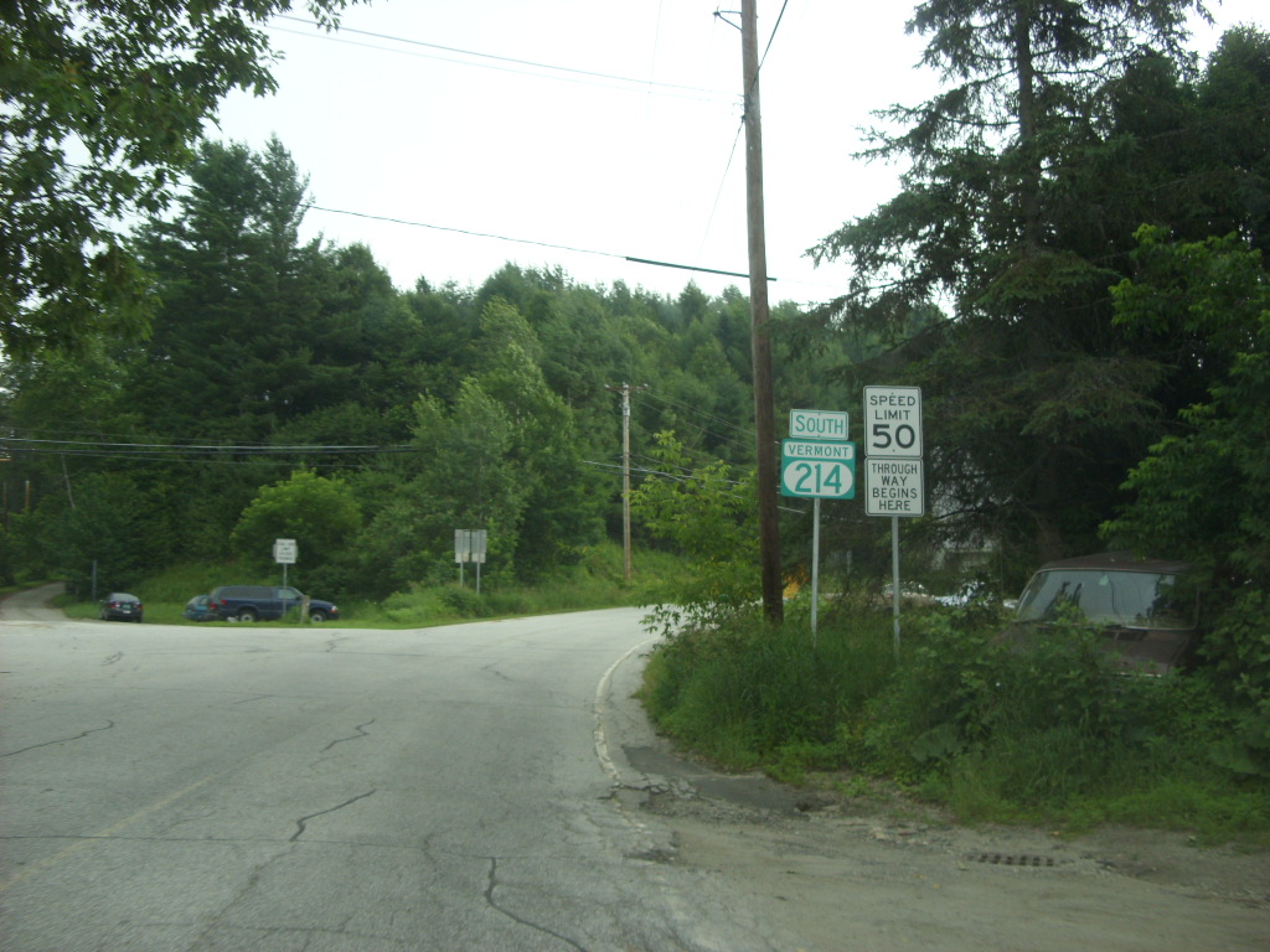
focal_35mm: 38
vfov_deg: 37.7
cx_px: 635
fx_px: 1394
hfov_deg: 49.0
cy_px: 476
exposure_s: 1/161
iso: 50
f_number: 2.8
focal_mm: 6.3
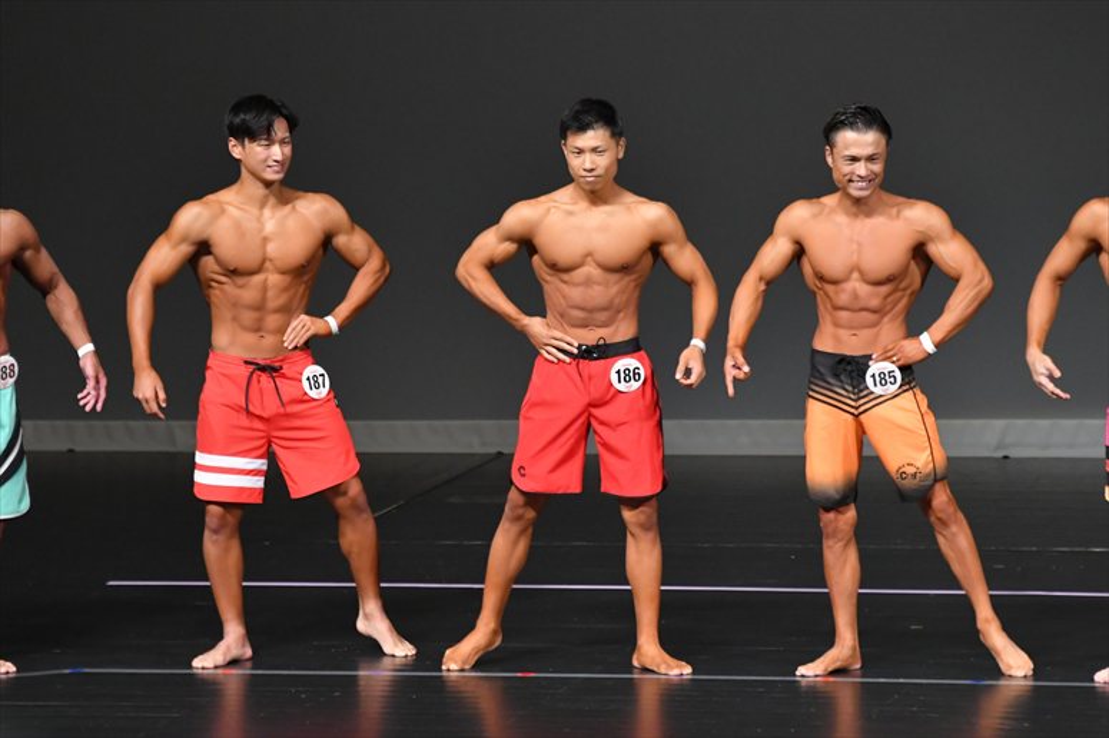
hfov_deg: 6.5
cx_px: 554
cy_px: 369
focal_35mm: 315
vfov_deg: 4.4
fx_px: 9699
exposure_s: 1/400
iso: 4000
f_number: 5.6
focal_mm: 210
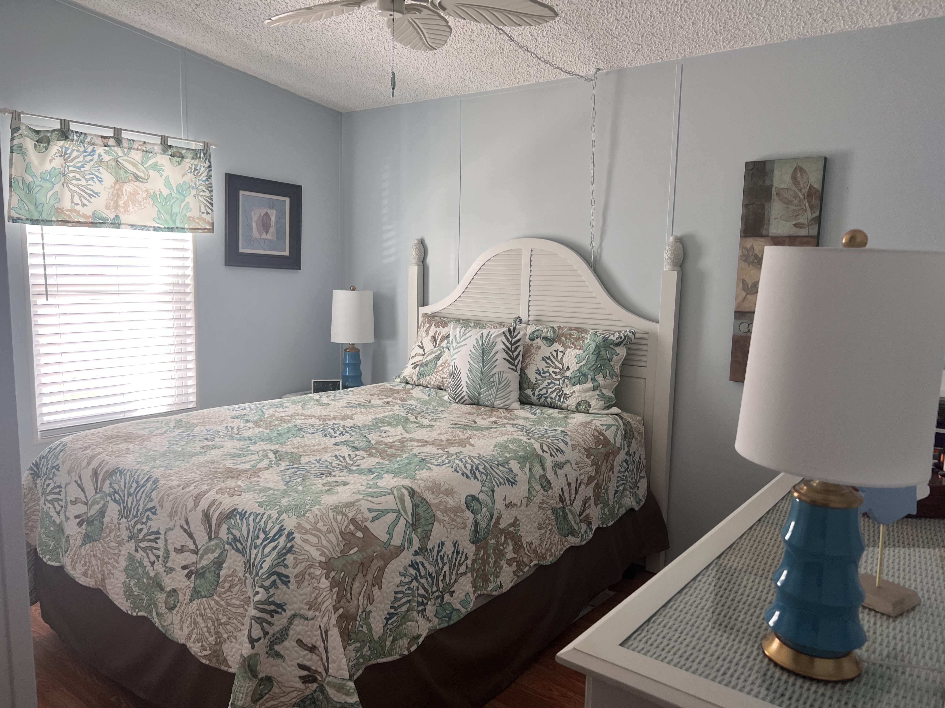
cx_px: 472
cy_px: 354
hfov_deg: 67.3
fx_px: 710
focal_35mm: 26
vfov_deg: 53.1
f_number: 1.5
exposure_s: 1/60
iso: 64
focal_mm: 5.7
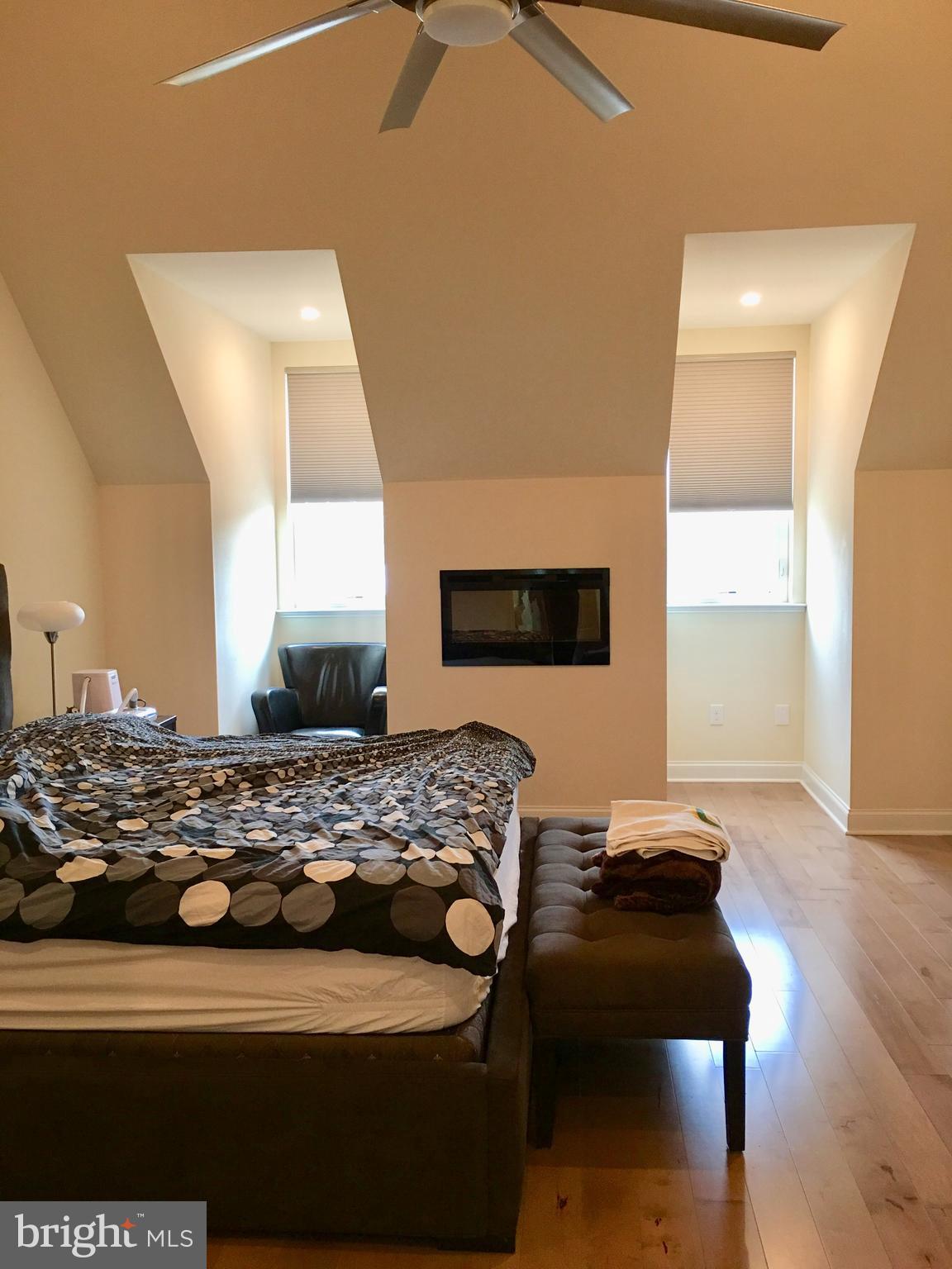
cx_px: 476
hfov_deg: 48.2
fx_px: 1063
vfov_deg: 61.7
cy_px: 634
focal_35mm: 29
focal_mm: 4.15
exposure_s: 1/15
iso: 50
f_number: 2.2
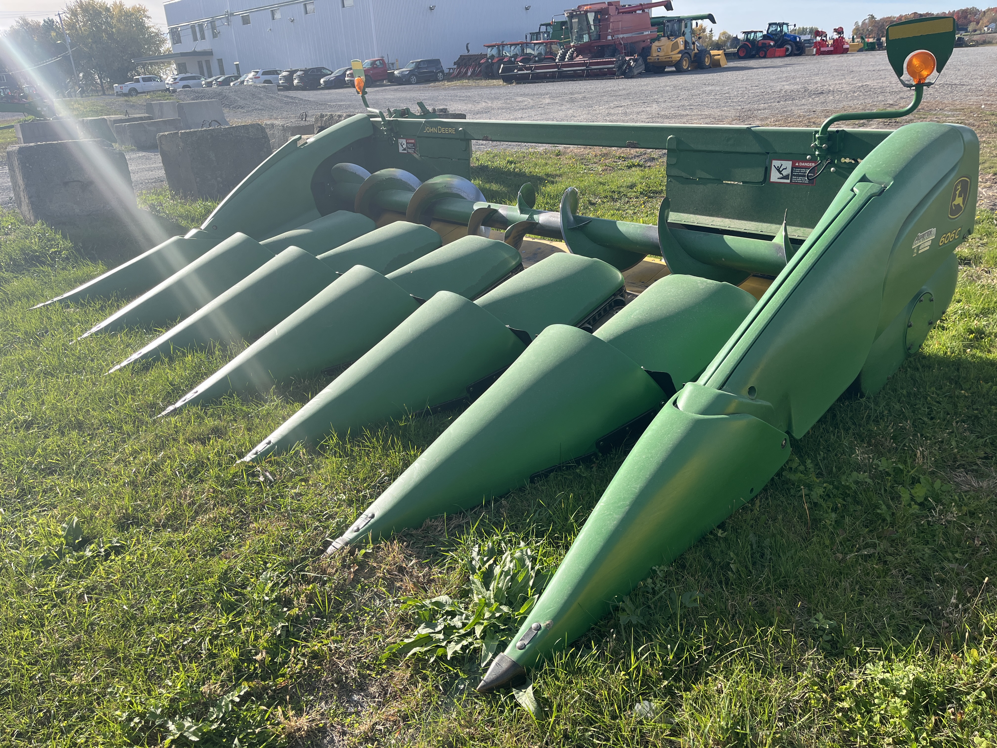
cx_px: 498
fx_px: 749
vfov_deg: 53.1
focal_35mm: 26
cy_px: 374
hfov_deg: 67.3
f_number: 1.6
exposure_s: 1/1647
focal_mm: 5.1
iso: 50
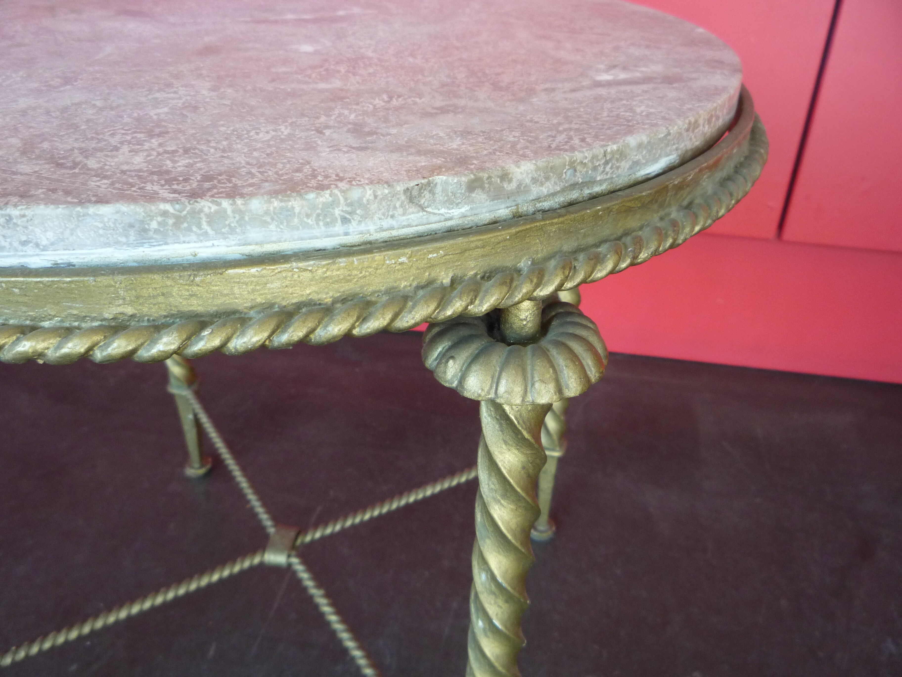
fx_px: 782
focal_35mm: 30
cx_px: 451
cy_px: 338
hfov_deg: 60.0
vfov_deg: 46.8
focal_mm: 5.2
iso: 200
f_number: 3.3
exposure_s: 1/30
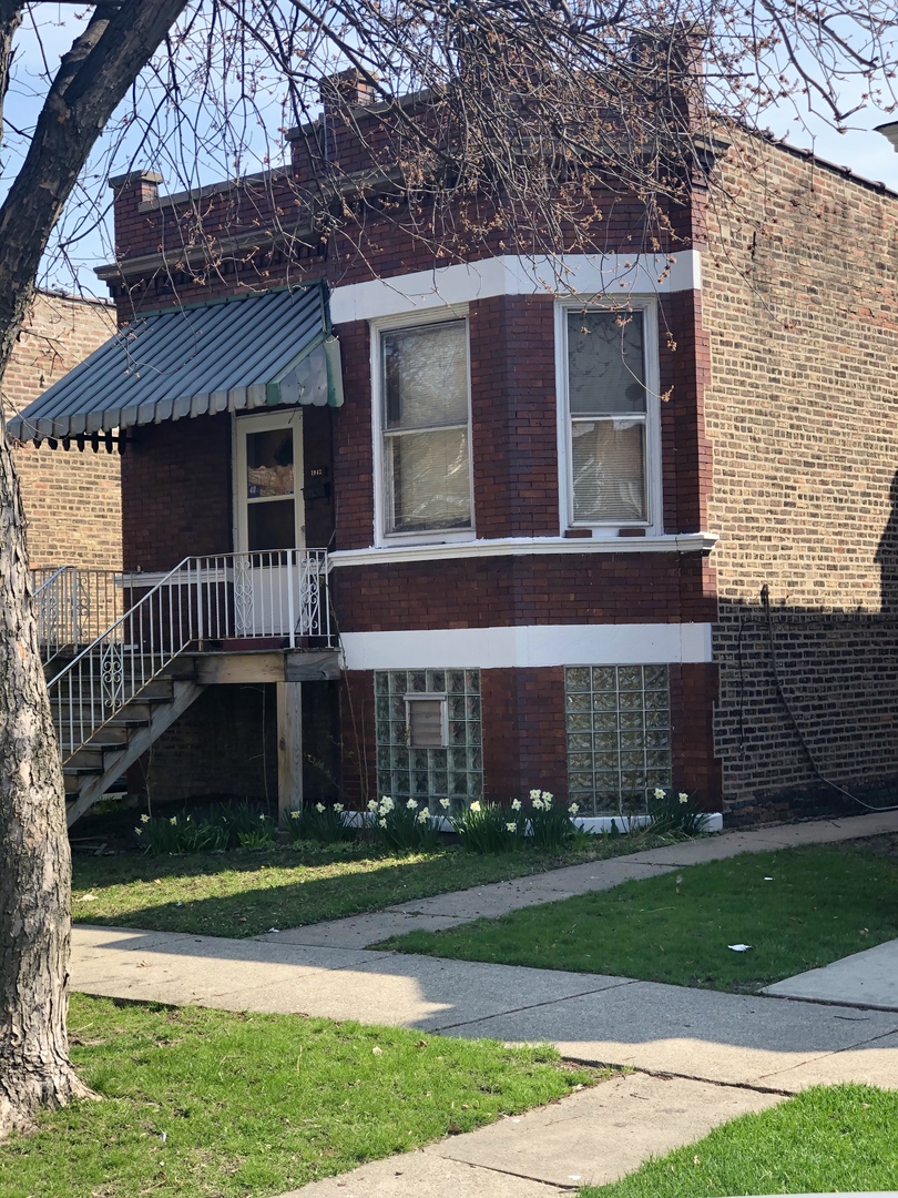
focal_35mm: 57
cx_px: 449
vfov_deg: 33.8
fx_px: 1972
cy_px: 599
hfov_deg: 25.7
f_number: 2.8
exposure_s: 1/187
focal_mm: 6.6
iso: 20
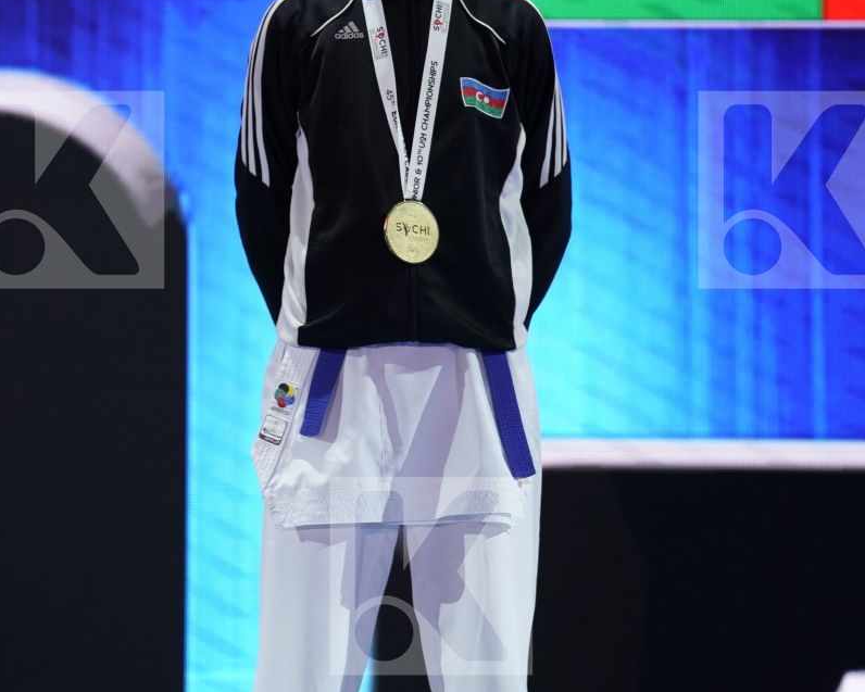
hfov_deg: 6.8
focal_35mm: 283
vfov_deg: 5.5
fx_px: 7246
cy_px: 190
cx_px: 431
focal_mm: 200
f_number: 2.8
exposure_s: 1/250
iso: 320
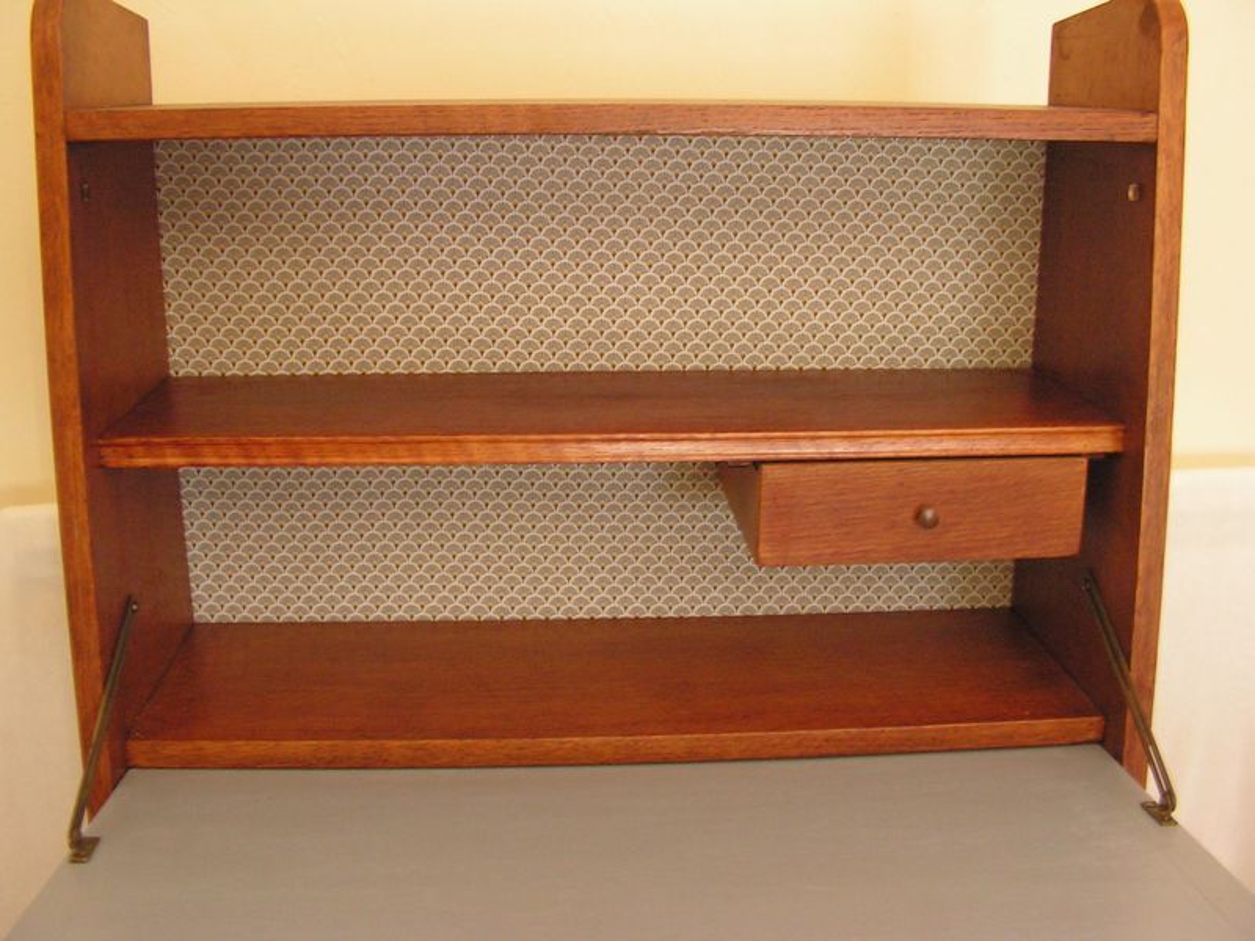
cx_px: 628
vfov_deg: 39.7
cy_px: 470
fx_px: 1305
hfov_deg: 51.4
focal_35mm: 36
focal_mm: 6
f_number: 3.2
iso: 200
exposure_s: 1/10
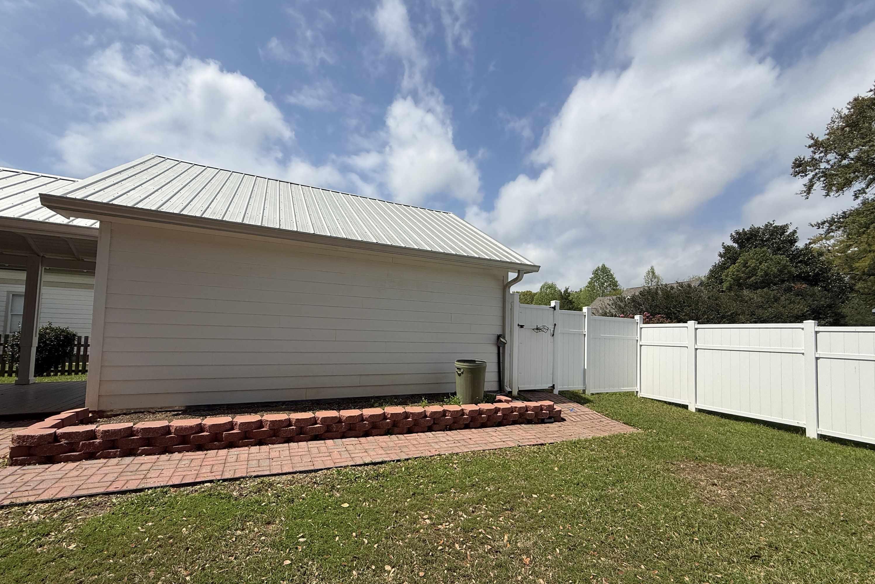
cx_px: 440
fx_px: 365
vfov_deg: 77.1
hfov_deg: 100.4
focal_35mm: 15
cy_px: 319
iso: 50
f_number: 2.2
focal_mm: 2.22
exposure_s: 1/3289
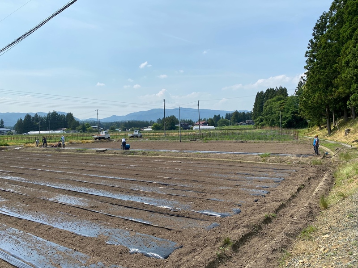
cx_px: 179
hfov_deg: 67.3
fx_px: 269
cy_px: 134
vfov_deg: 53.1
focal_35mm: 26
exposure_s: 1/4608
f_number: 1.8
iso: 32
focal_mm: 4.25
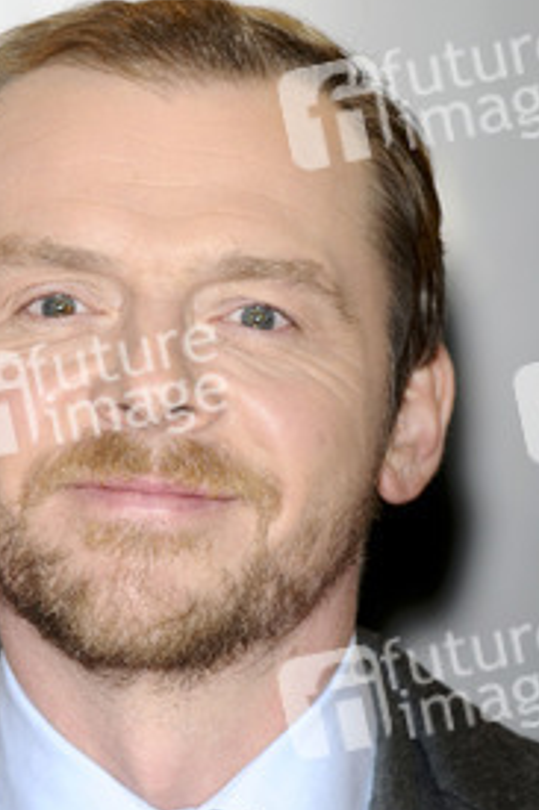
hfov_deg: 3.1
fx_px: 9826
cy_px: 542
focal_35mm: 437
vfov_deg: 4.7
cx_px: 163
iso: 320
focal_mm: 200
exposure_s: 1/160
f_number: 4
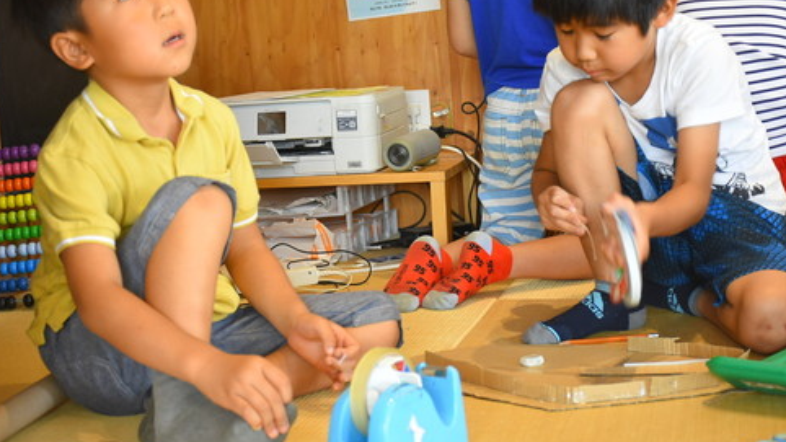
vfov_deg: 19.4
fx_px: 1292
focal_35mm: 62
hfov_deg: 33.8
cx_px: 386
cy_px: 197
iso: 800
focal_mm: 38
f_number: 4.2
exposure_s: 1/80
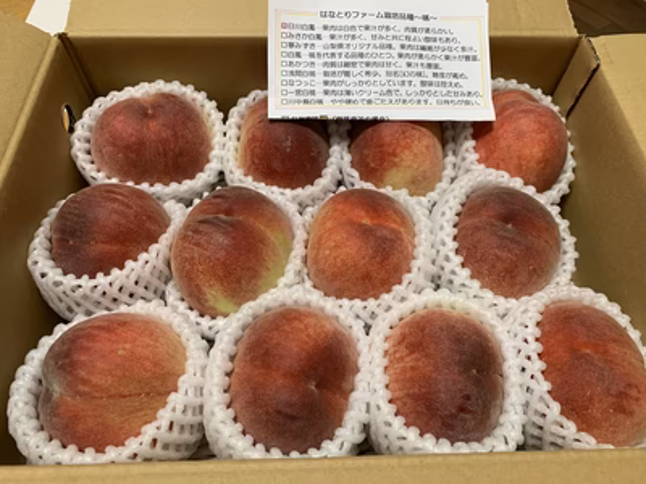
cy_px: 242
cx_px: 323
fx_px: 485
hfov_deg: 67.3
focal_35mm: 26
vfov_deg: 53.1
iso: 160
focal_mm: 4.25
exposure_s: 1/40
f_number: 1.8
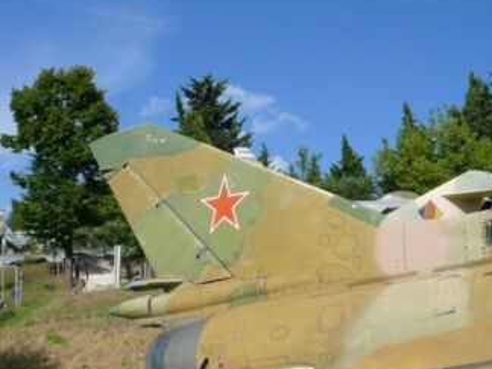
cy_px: 276
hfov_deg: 34.9
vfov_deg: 26.7
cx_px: 355
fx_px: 768
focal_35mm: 54
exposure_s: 1/400
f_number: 8
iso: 100
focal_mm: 7.4
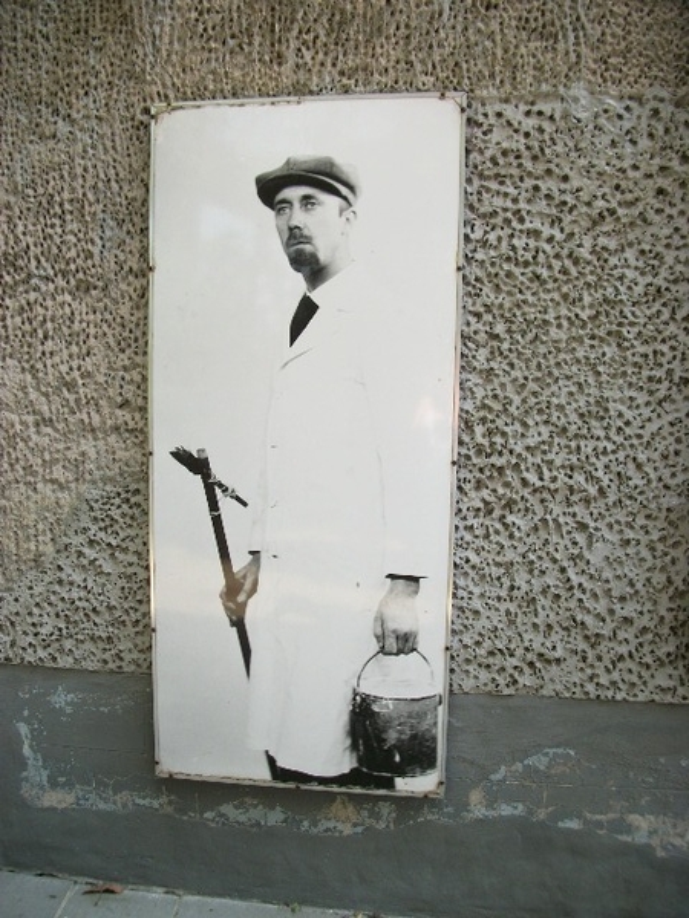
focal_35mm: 32
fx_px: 849
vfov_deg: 56.8
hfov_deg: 44.2
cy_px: 459
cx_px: 344
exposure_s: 1/125
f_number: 2.9
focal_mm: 5.7
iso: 80
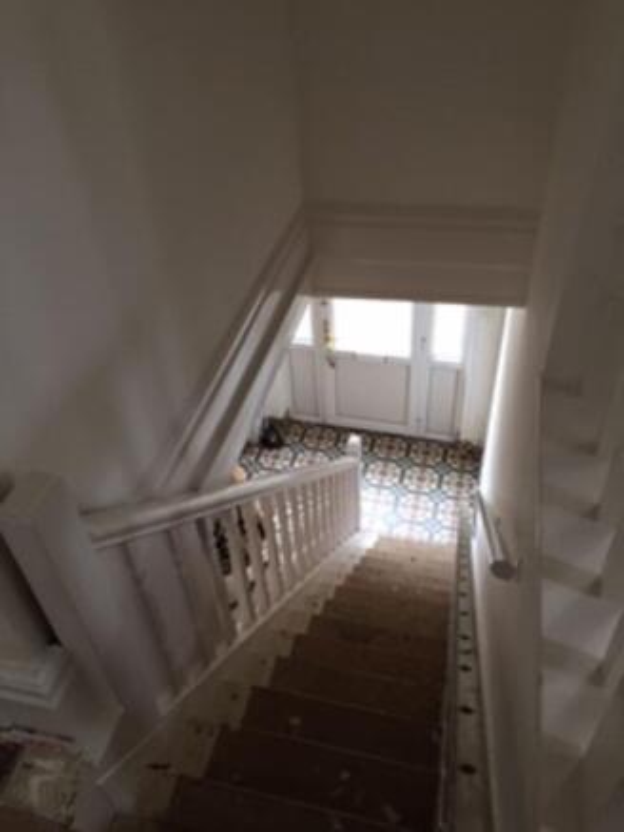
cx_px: 312
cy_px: 416
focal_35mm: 29
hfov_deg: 48.2
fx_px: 697
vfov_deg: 61.6
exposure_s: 1/33
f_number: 2.2
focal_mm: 4.15
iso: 125
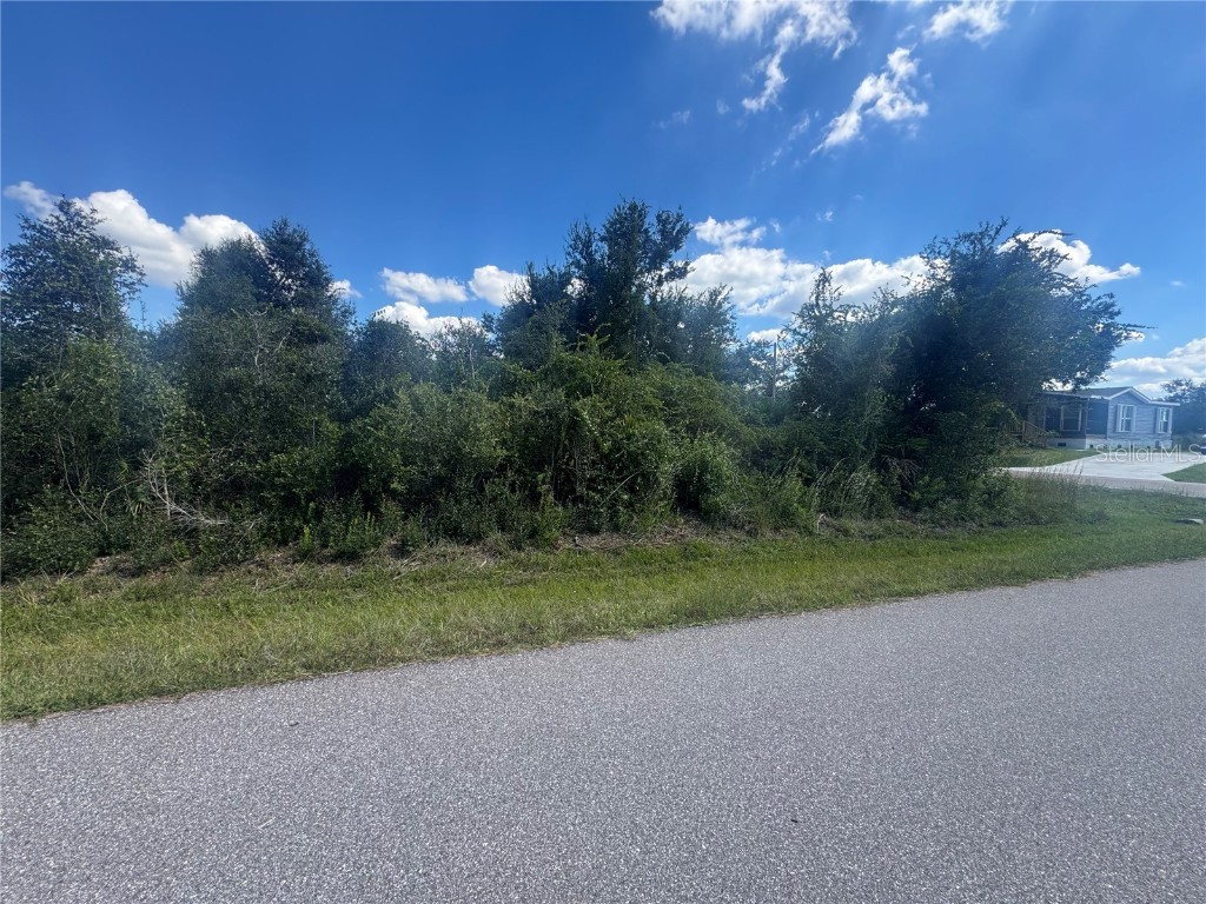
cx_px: 603
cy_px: 452
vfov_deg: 85.7
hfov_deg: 102.1
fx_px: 488
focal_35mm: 14
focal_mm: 2.22
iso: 40
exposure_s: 1/533
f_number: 2.2
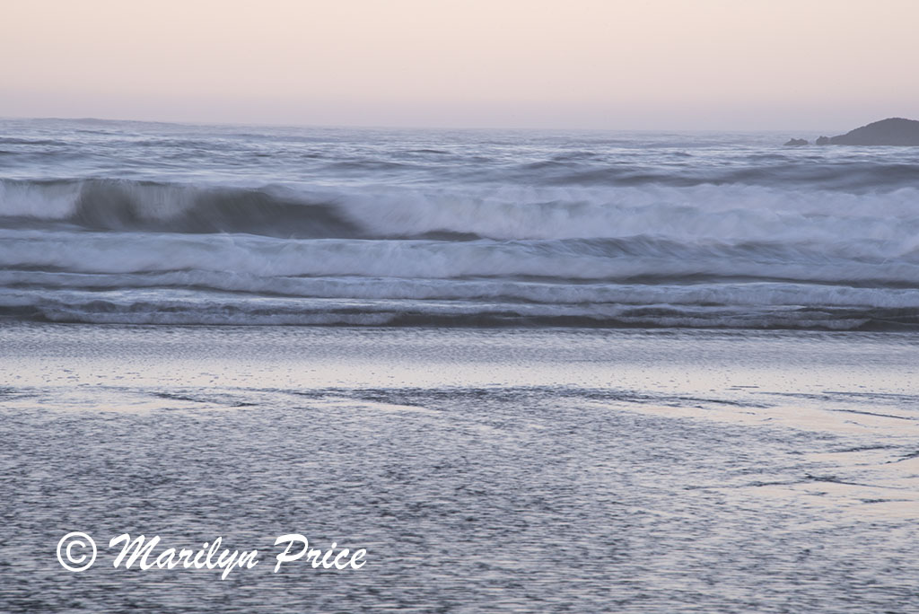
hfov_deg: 6.9
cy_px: 307
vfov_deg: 4.6
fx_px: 7662
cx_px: 460
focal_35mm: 300
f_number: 22
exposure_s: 1/3
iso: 100
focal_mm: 300
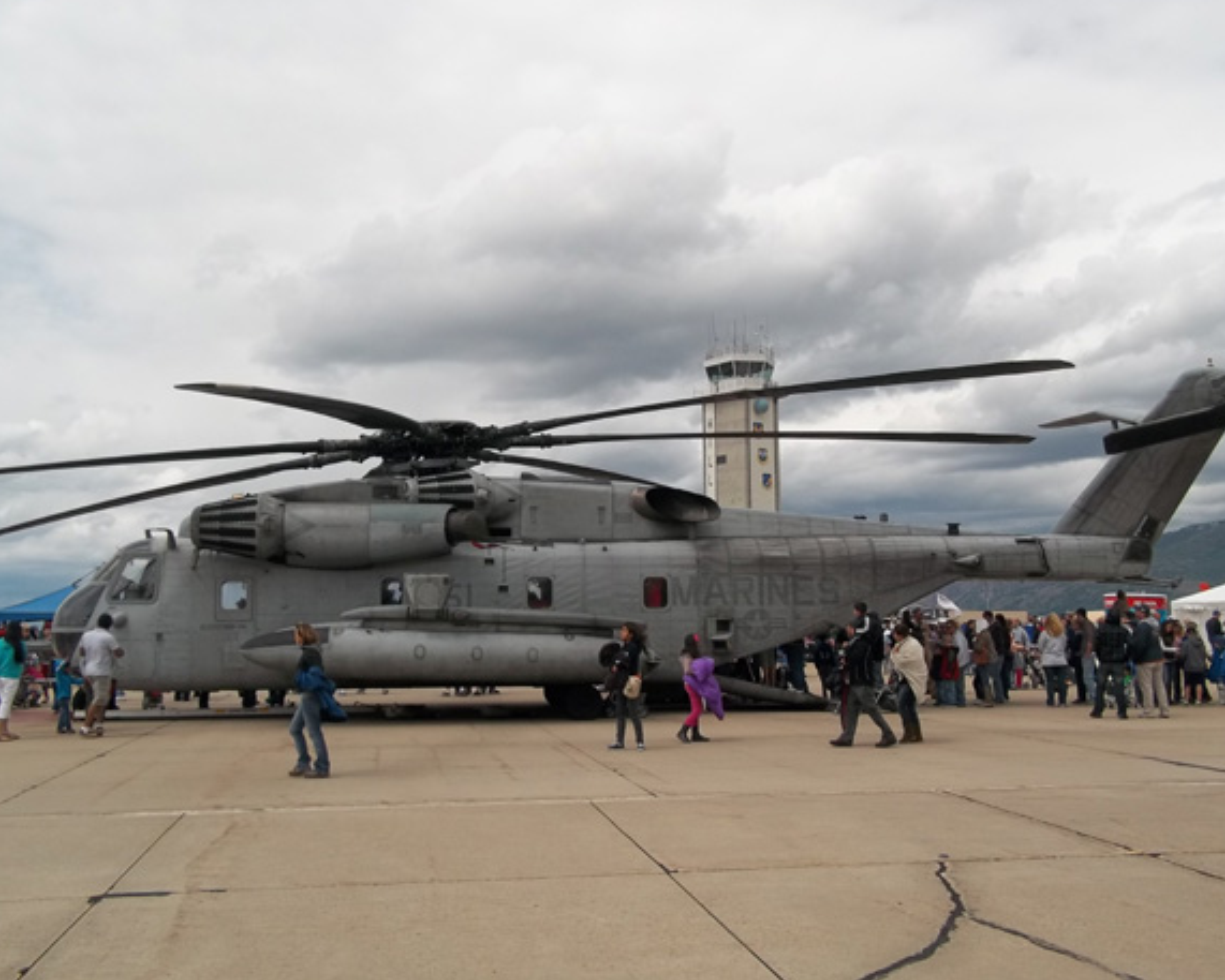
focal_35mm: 35
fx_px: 1269
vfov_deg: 42.2
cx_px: 611
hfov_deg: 51.5
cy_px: 470
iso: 80
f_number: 8.8
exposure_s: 1/320
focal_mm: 5.7
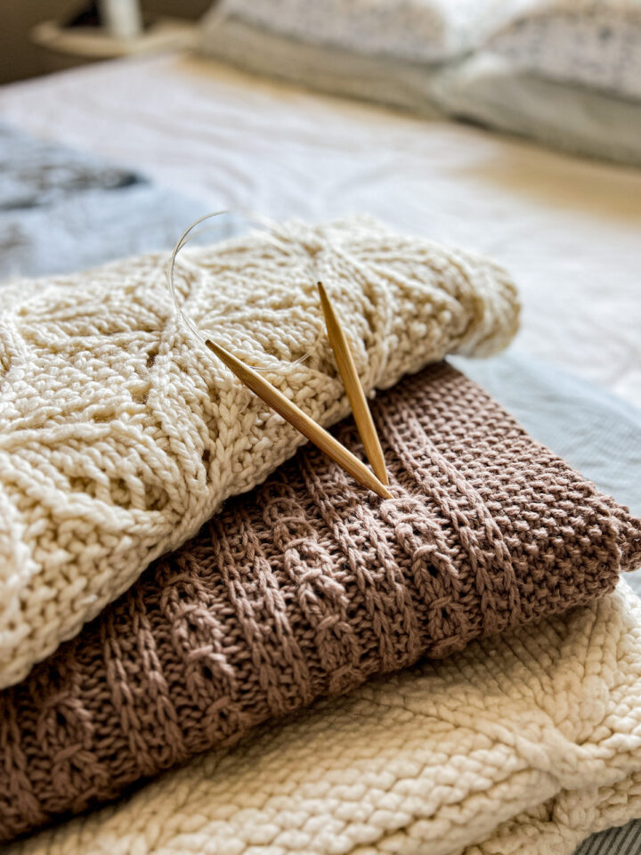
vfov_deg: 67.3
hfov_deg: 53.1
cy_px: 428
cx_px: 320
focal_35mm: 26
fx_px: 642
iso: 125
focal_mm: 5.7
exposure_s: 1/90
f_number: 1.5
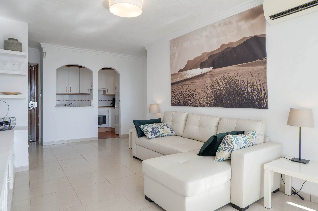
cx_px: 159
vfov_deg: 59.4
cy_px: 106
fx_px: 185
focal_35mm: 21
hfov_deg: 81.3
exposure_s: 1/80
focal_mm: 14
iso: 200
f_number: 8
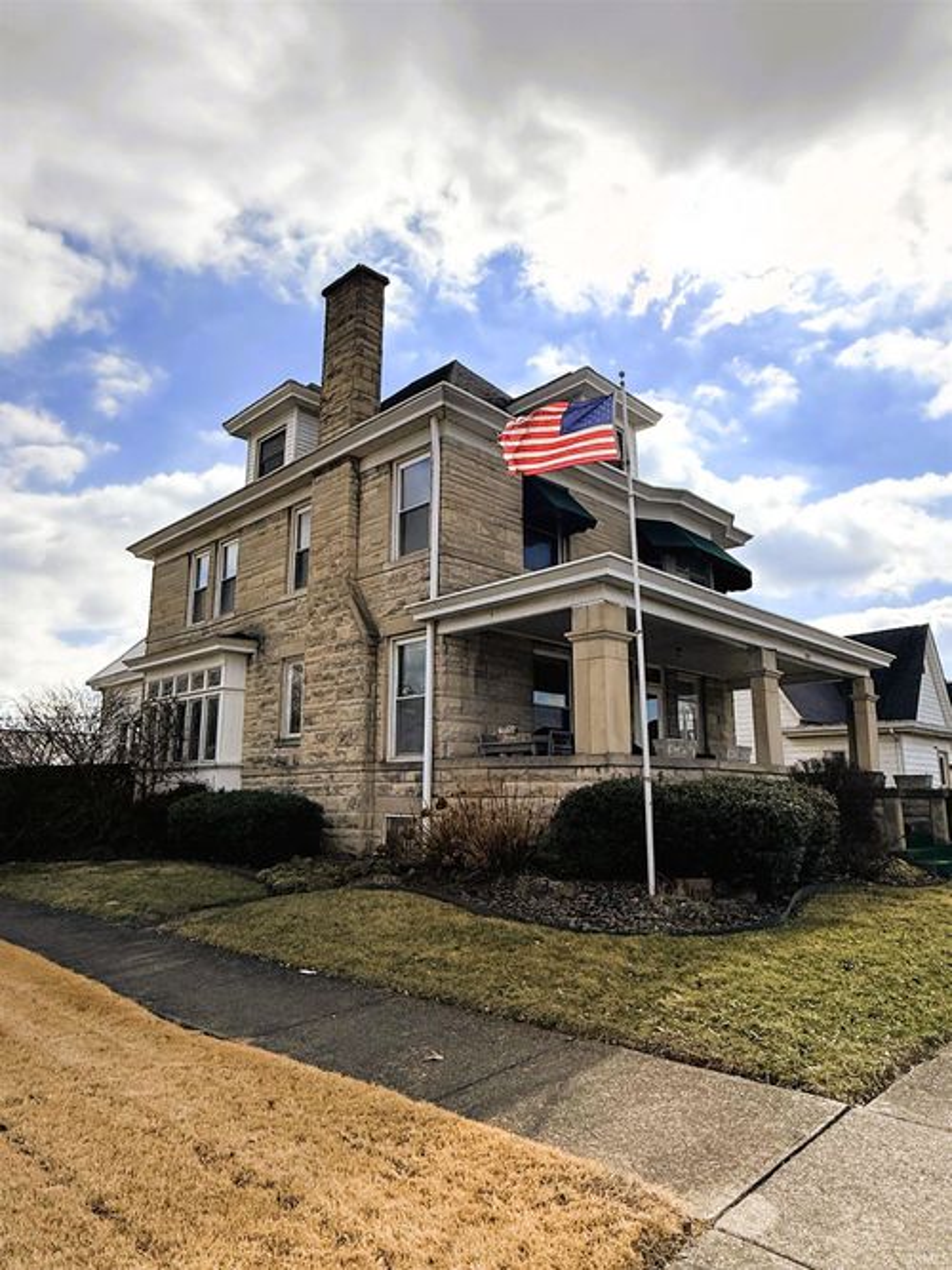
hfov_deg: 61.1
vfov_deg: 76.4
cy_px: 635
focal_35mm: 22
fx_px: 807
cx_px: 476
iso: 64
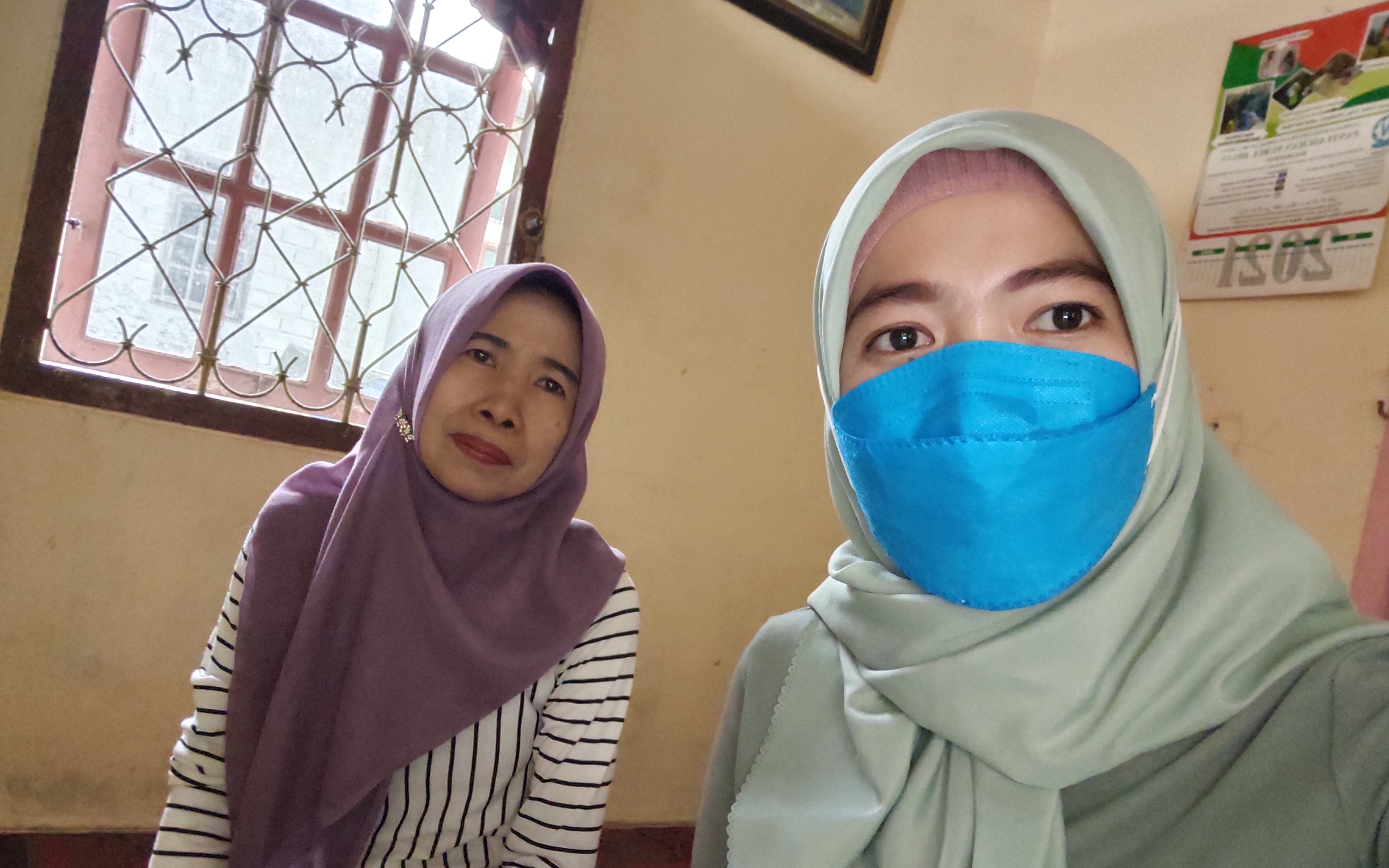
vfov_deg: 49.2
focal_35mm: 25
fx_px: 946
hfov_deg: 72.5
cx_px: 704
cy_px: 489
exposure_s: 1/25
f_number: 2
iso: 1113
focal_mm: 3.61
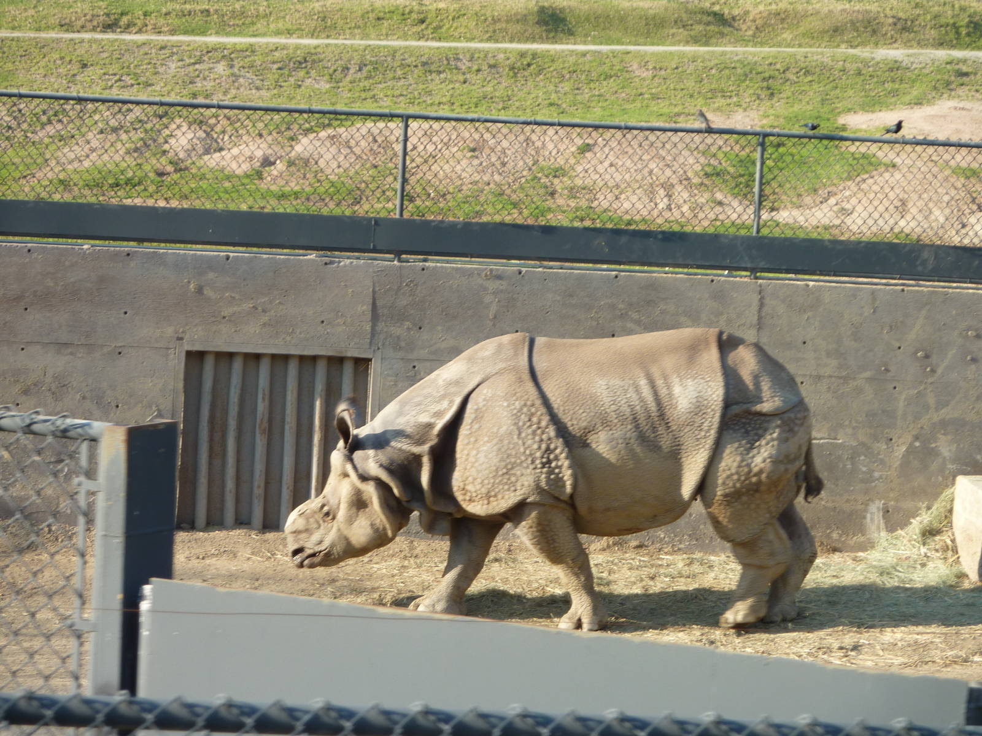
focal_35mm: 158
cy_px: 368
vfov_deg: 9.4
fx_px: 4482
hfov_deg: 12.5
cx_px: 491
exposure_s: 1/160
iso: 80
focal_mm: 25.9
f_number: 4.5
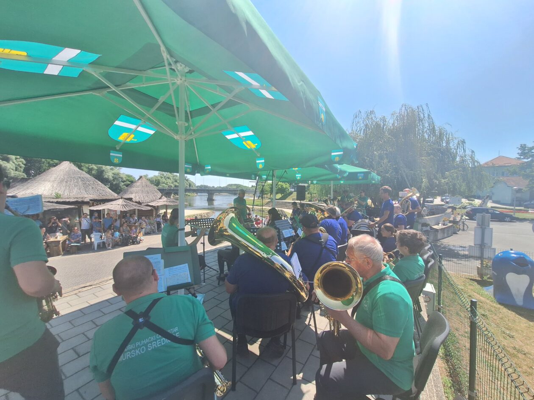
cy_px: 200
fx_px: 201
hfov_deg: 106.2
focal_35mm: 13
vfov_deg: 89.9
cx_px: 267
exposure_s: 1/1389
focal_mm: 1.74
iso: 40
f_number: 2.2
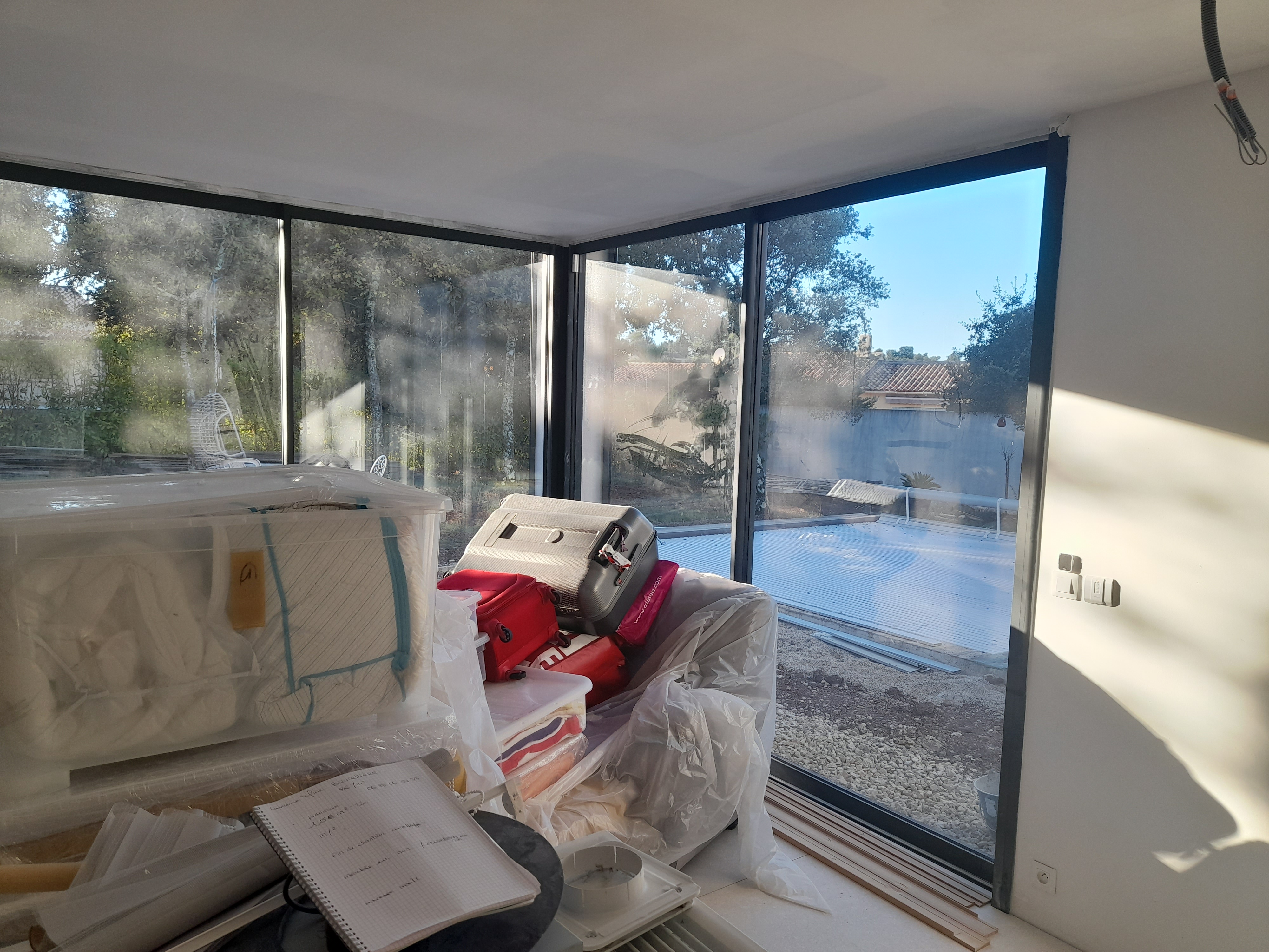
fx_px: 916
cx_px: 634
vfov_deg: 54.9
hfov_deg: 69.4
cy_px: 476
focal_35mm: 25
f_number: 2
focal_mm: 4.6
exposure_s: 1/100
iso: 25
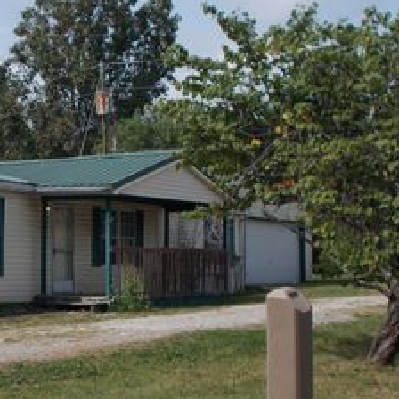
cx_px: -30
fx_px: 1004
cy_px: 200
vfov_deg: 22.5
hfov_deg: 21.4
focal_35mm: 77
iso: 80
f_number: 9.8
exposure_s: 1/160
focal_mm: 6.9
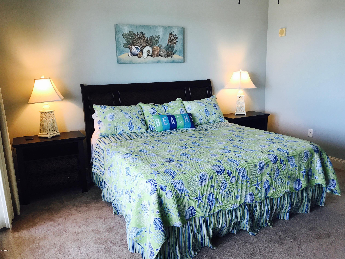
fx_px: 279
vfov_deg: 49.7
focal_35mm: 28
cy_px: 130
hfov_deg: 63.4
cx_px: 172
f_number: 1.8
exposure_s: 1/30
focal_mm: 3.99
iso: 20
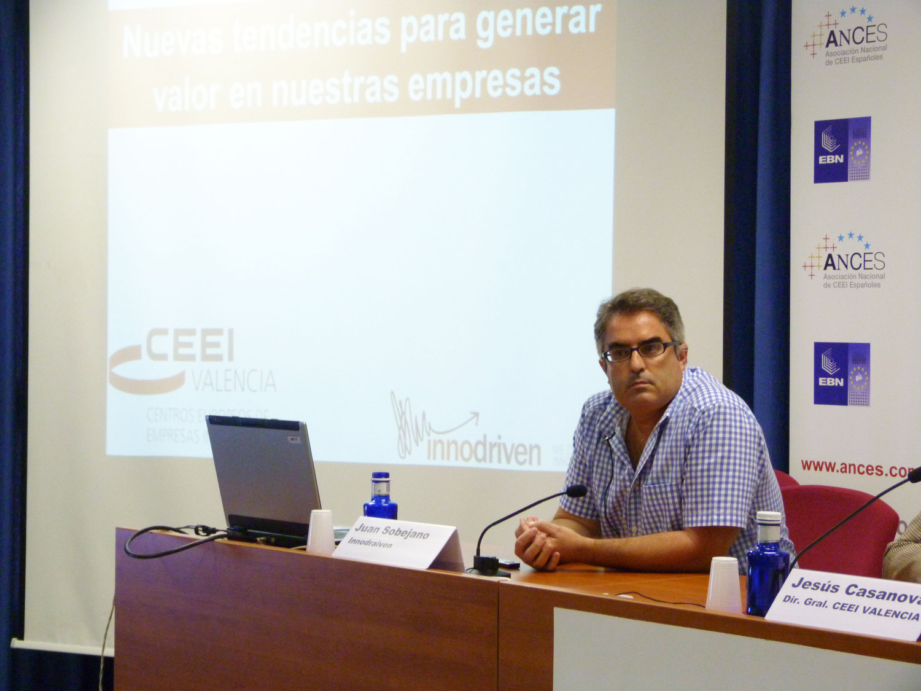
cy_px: 346
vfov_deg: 18.0
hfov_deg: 23.8
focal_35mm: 82
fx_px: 2182
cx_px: 460
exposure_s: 1/30
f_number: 3.4
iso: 400
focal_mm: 14.8
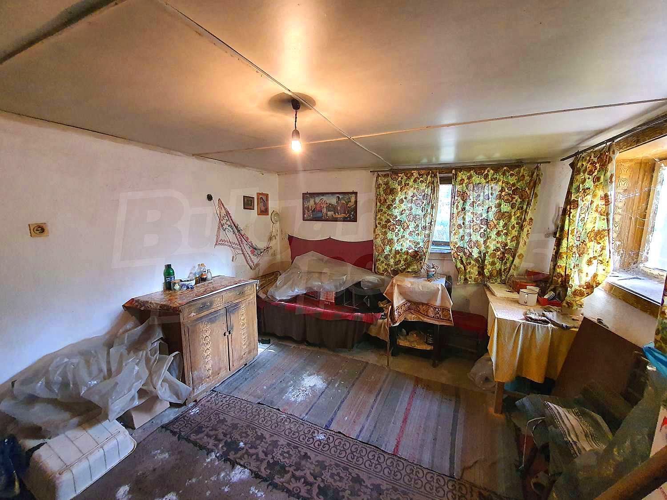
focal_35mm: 13
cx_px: 334
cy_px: 250
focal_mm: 1.8
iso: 500
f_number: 2.2
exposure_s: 1/33
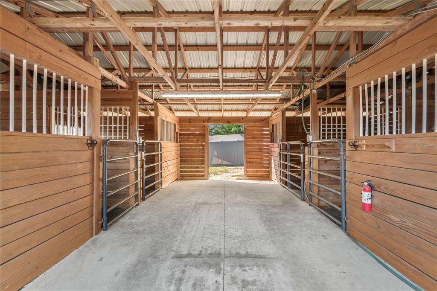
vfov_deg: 77.3
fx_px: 182
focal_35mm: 15
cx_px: 218
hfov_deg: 100.4
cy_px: 146
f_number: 9
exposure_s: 1/13
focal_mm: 10
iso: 250
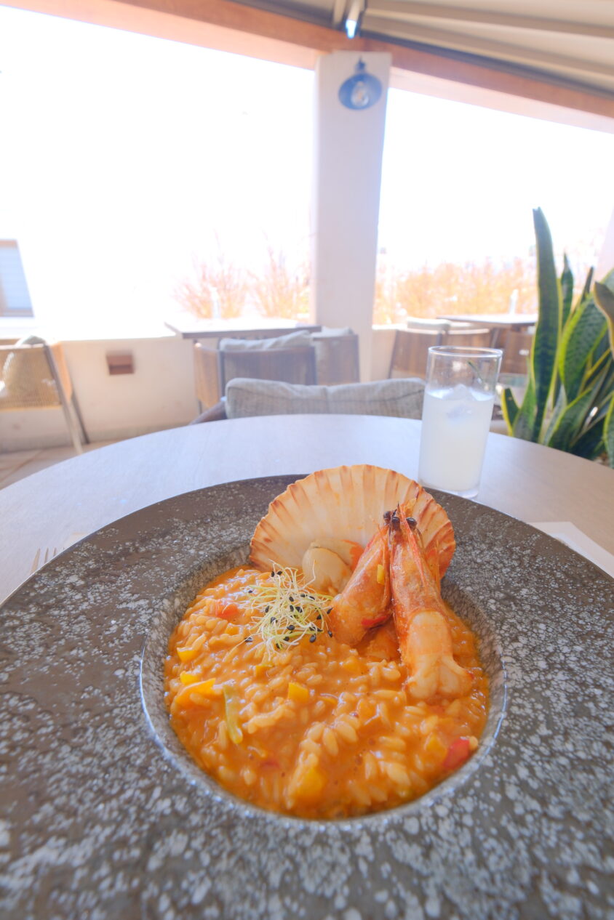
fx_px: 384
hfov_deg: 77.3
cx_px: 307
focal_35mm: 15
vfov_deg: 100.4
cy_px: 460
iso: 640
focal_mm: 10
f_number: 5.6
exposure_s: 1/85
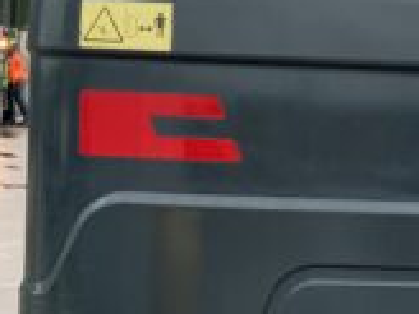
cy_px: 175
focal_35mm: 133
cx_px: 644
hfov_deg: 13.8
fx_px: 1610
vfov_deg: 11.1
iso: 16
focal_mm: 3
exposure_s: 1/362
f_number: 1.8
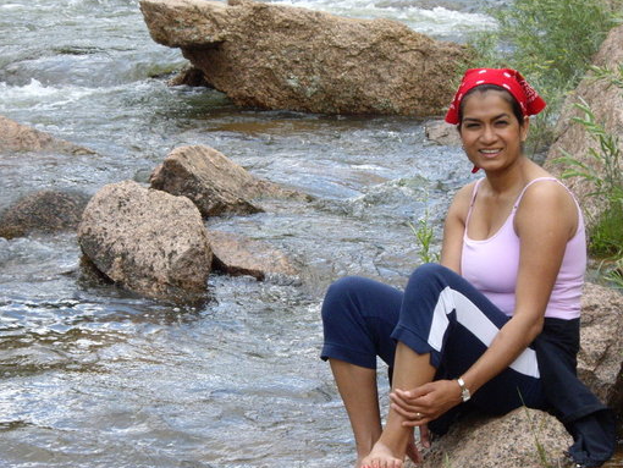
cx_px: 312
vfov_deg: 10.4
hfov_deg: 13.8
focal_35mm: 143
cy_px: 255
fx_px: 2575
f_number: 5.2
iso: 200
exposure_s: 1/200
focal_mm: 18.6
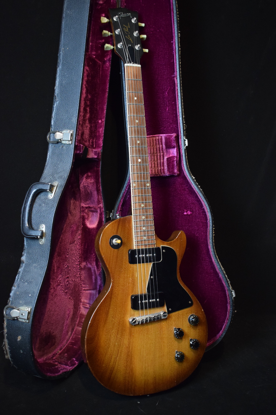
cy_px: 208
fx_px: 466
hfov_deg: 33.0
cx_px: 138
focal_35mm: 40
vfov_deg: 47.9
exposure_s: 1/60
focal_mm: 27
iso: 2800
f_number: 4
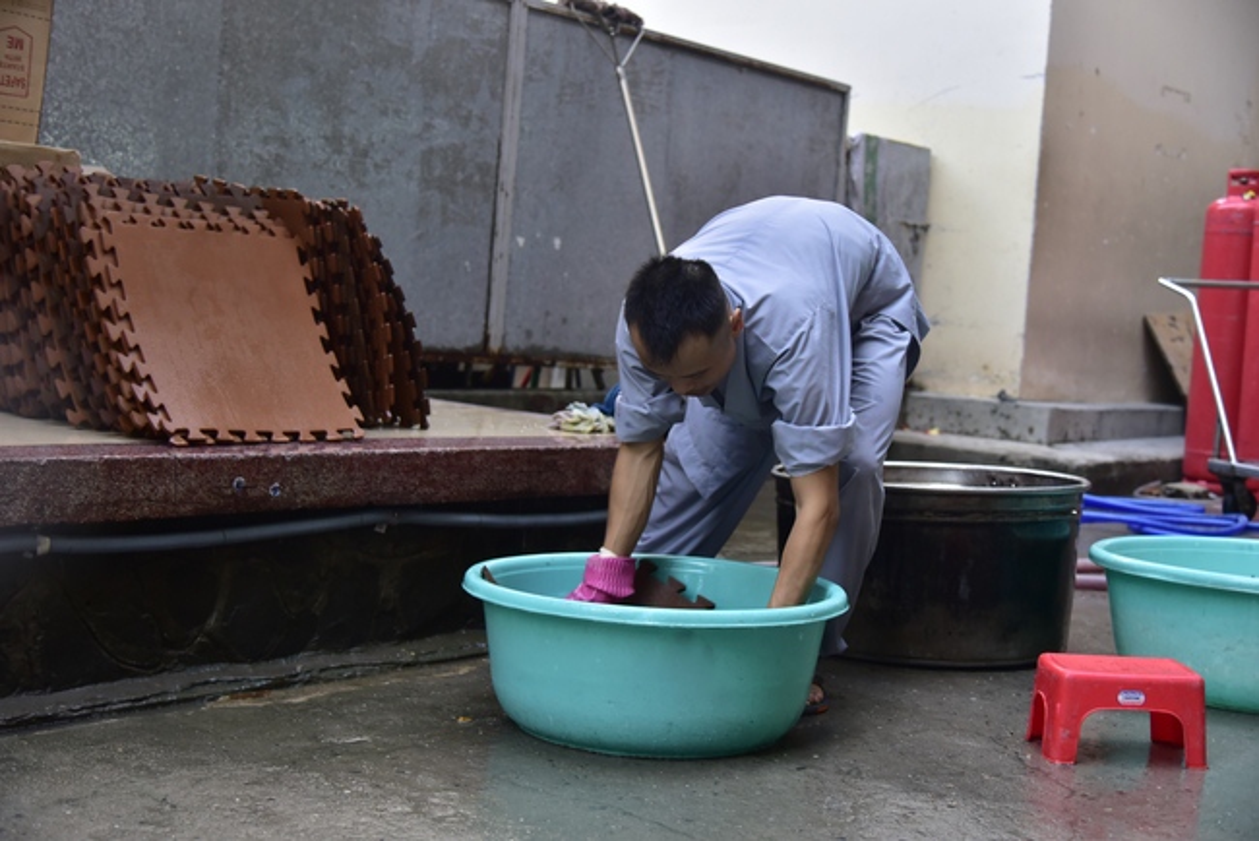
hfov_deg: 41.1
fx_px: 1679
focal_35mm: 48
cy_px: 420
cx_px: 630
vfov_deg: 28.1
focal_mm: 48
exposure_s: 1/50
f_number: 4
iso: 800
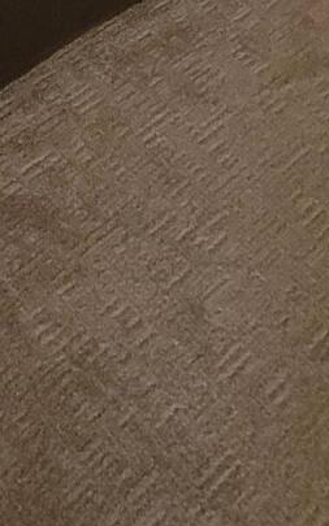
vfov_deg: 15.9
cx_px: -336
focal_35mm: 68
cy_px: -696
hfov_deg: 15.3
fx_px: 976
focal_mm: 2.2
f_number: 2.2
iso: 320
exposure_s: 1/60
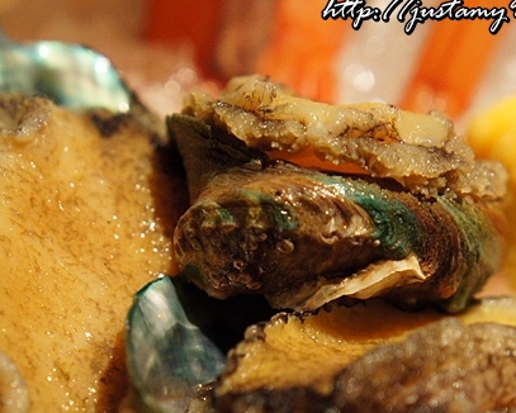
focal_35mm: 112
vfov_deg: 13.7
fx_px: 1711
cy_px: 358
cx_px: 205
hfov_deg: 17.1
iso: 1600
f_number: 5
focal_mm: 36
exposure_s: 1/60
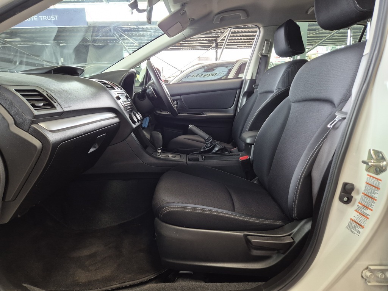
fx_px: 258
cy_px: 146
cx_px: 194
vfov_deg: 58.9
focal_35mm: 23
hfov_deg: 73.9
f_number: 1.8
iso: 250
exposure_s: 1/100
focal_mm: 5.4
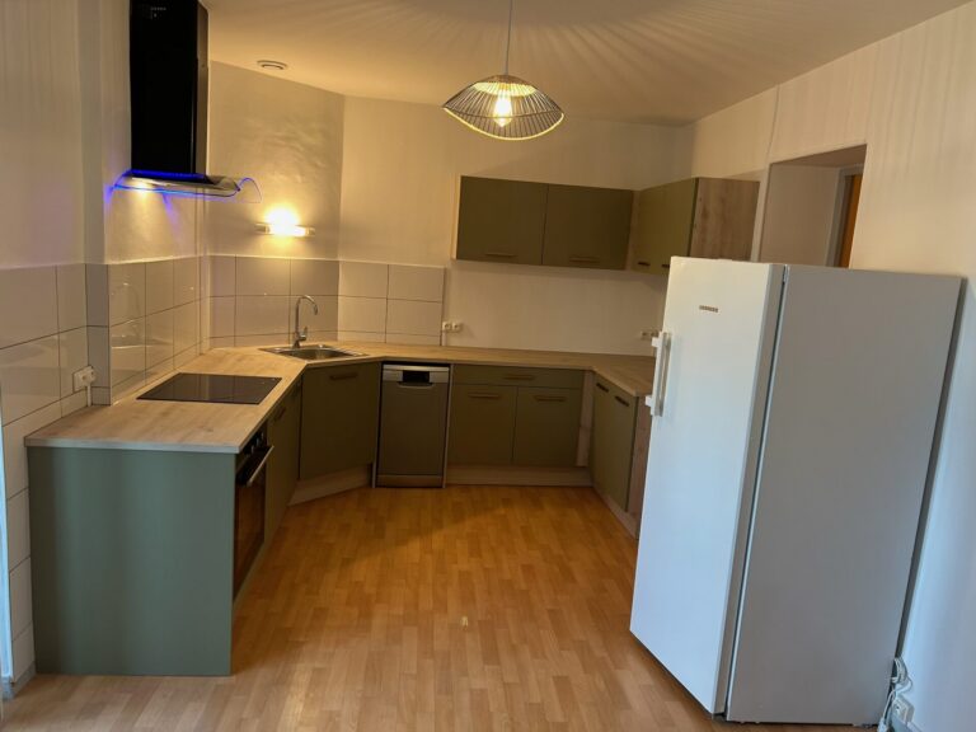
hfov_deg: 67.3
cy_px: 366
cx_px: 488
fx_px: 733
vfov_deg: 53.1
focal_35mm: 26
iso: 125
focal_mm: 5.7
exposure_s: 1/50
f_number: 1.5
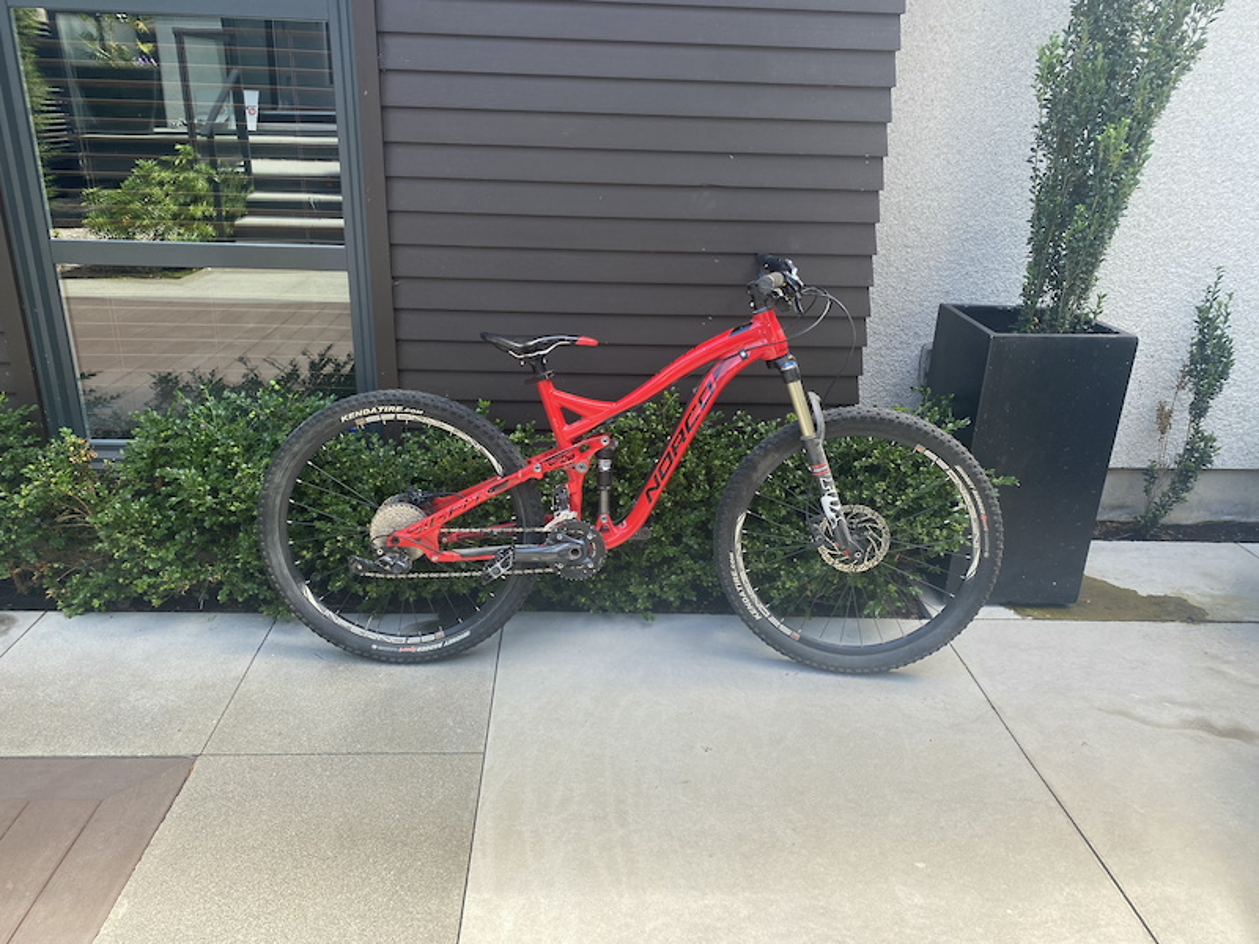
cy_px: 472
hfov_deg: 67.3
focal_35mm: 26
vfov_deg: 53.1
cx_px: 630
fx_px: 946
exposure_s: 1/170
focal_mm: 4.25
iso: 32
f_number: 1.8
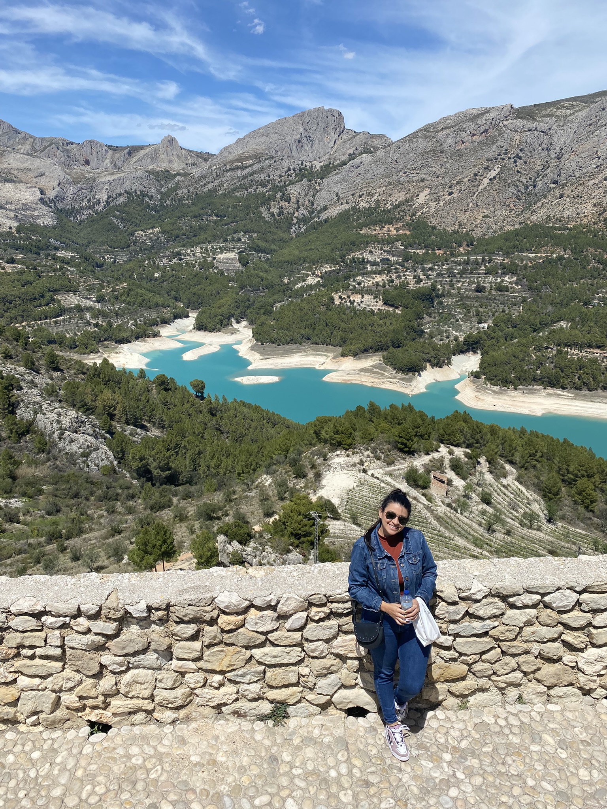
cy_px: 404
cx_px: 304
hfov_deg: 53.1
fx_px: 608
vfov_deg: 67.3
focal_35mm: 26
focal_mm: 4.25
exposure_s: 1/3984
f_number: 1.8
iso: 32
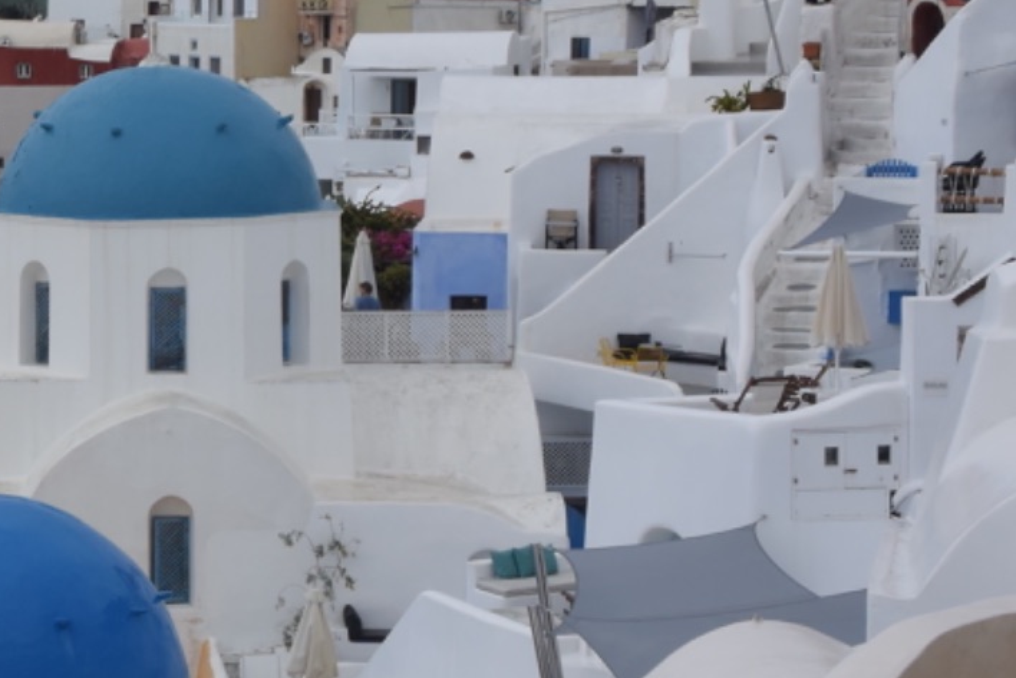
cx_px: -178
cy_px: 305
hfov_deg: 14.6
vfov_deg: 10.1
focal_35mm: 136
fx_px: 3838
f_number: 6.3
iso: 160
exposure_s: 1/250
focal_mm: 17.6
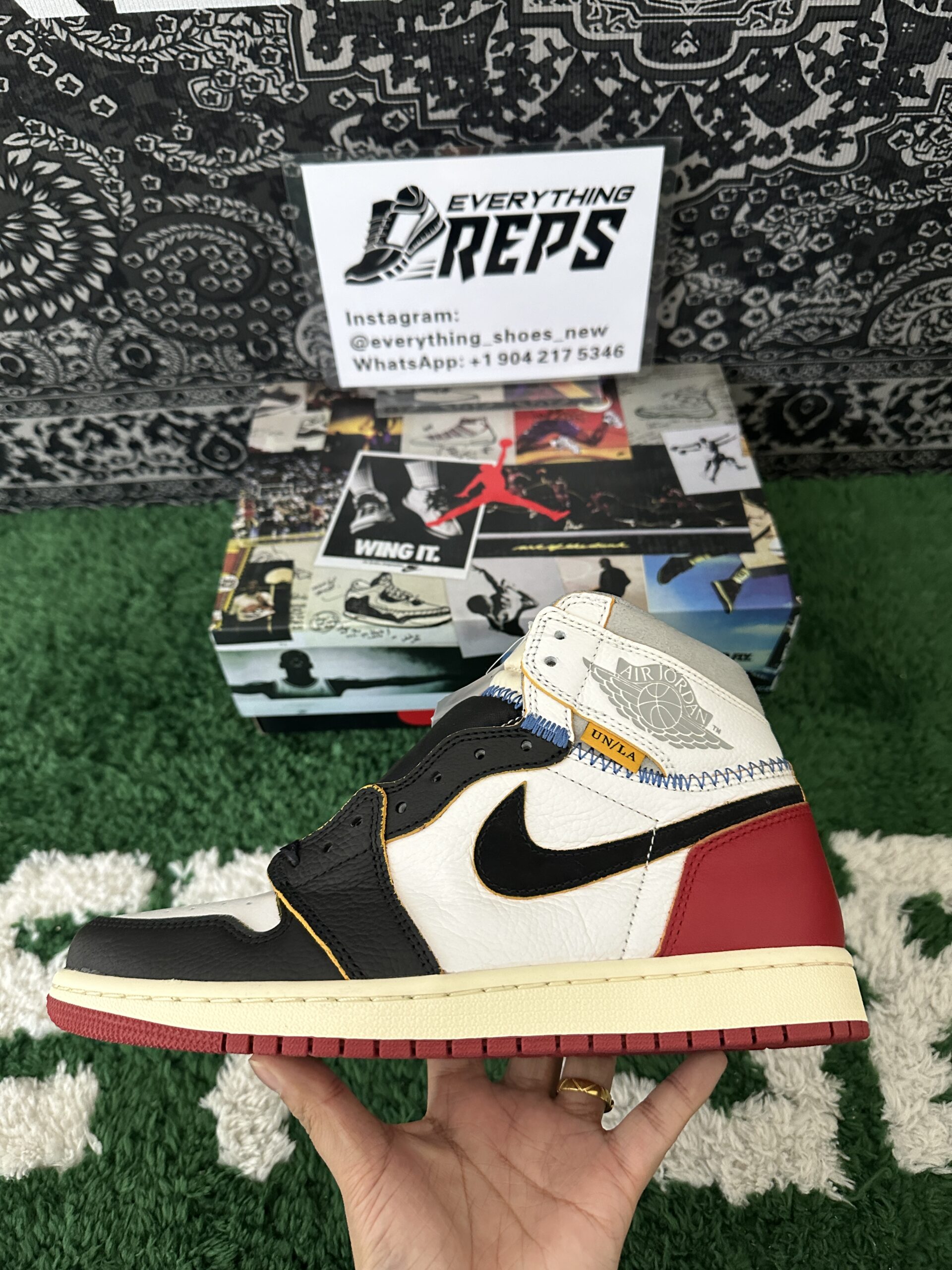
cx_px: 476
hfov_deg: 56.8
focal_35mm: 24
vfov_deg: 71.6
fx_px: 880
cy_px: 635
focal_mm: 6.86
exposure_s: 1/50
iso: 500
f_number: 1.78
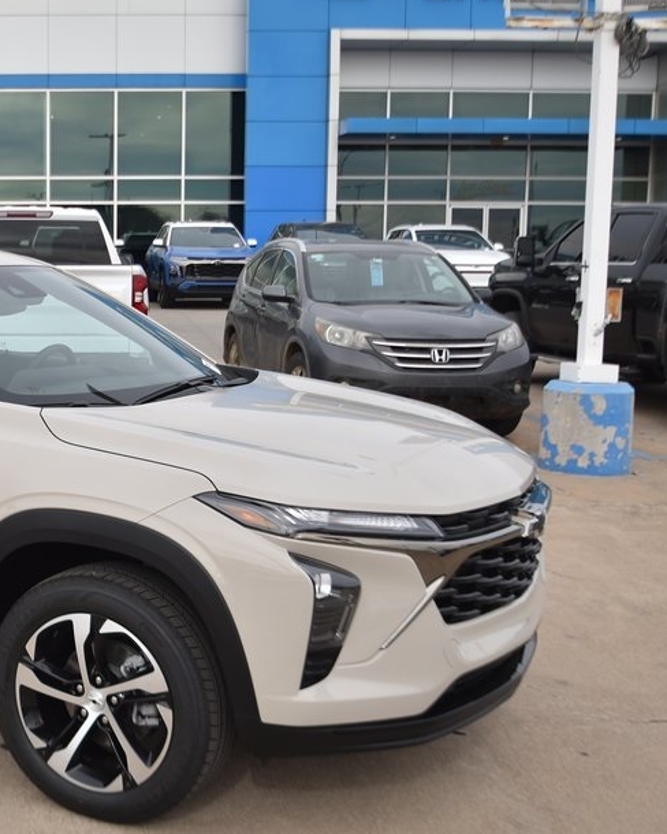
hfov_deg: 27.4
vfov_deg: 36.0
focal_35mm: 52
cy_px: 448
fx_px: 1283
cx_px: -6
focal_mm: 22
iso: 100
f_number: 4.5
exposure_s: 1/500
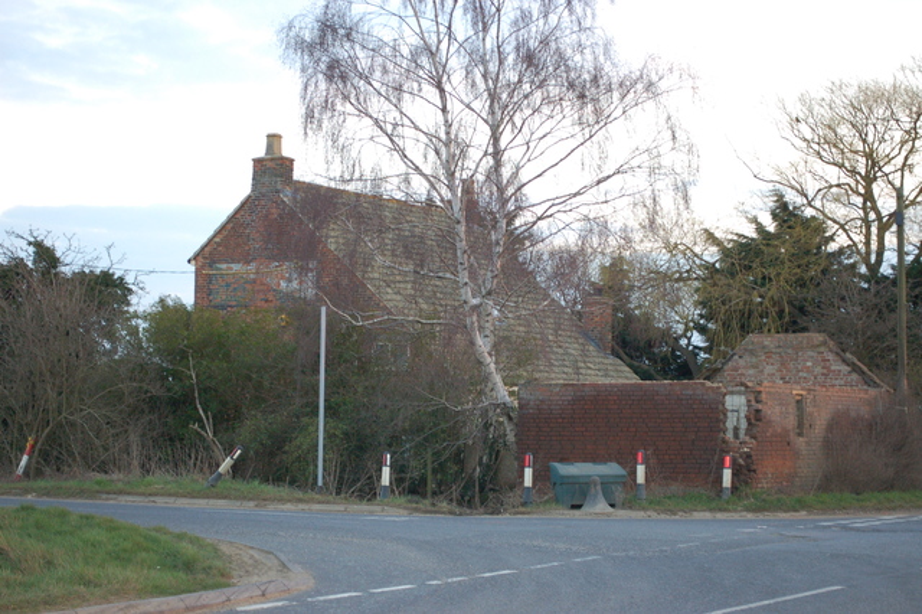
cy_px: 307
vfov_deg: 19.7
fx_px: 1766
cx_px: 461
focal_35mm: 69
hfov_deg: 29.3
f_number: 5.3
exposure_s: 1/60
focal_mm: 46
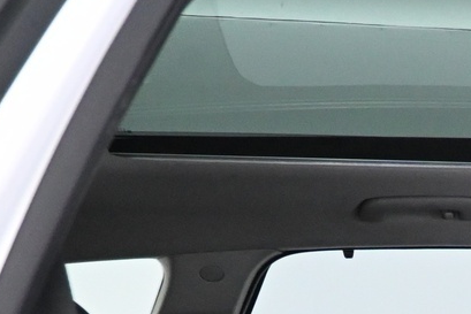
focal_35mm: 95
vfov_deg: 12.8
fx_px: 1243
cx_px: 605
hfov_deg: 19.8
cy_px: 605
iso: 4000
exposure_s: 1/50
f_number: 3.5
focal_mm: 16
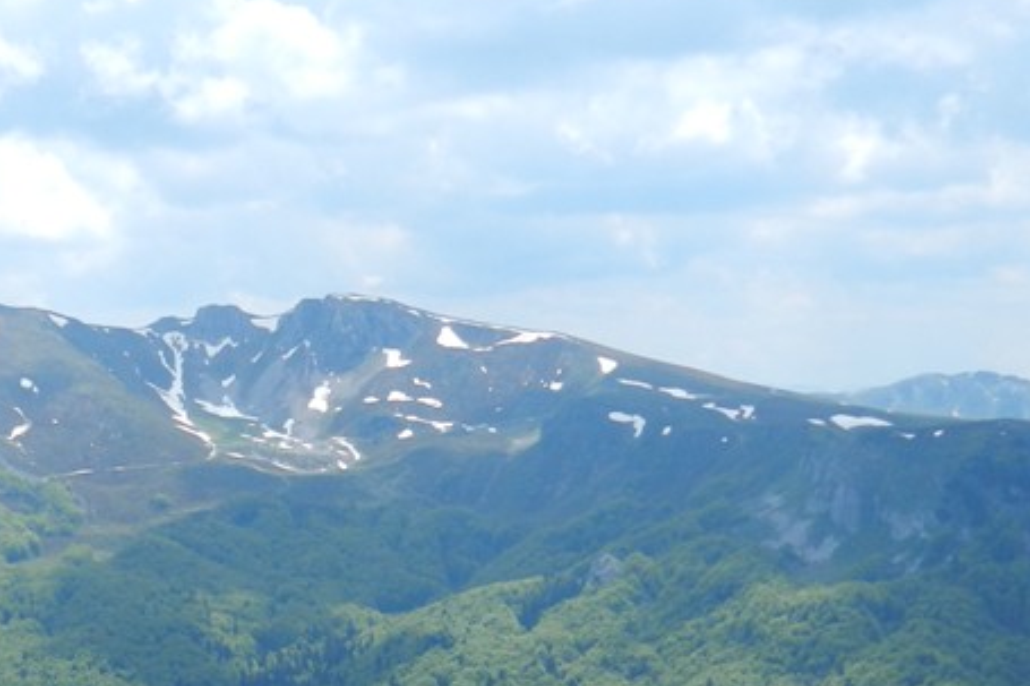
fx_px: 2545
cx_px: 91
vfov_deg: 15.1
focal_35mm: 89
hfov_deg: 22.3
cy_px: 654
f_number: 4.5
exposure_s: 1/1000
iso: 160
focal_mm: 6.7
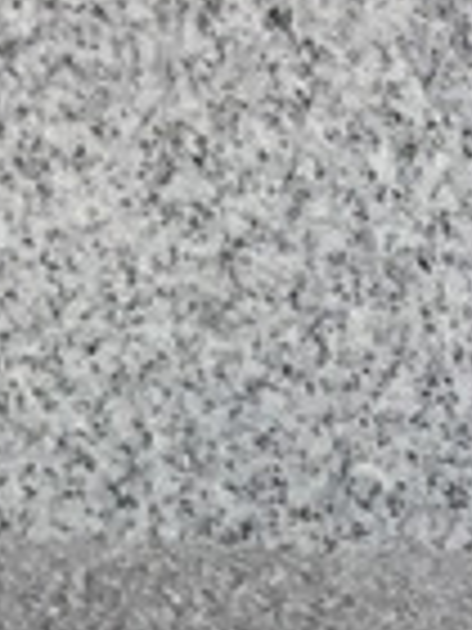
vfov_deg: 9.0
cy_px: 1487
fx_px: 3618
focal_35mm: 199
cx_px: 1663
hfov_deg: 6.5
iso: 25
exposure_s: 1/100
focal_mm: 3.3
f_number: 2.4
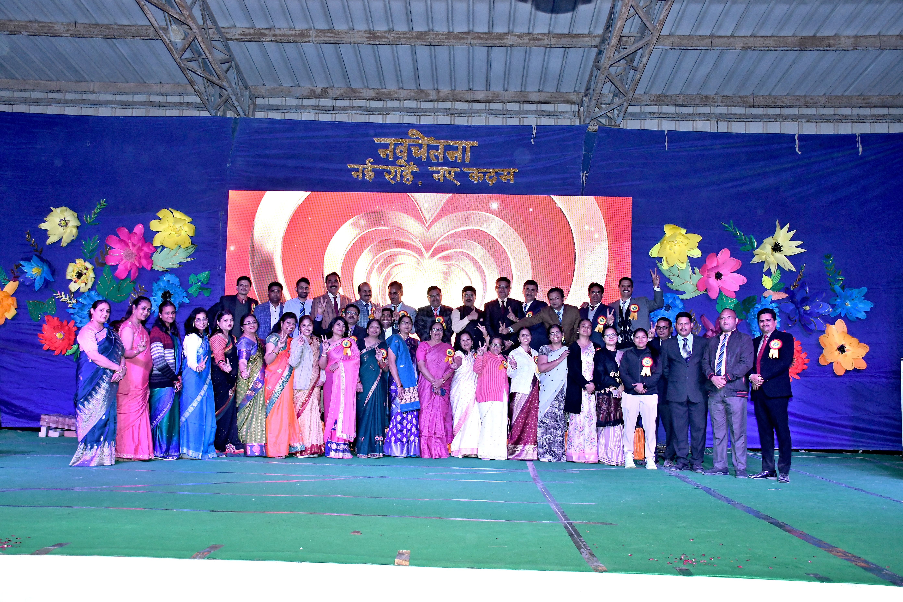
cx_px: 452
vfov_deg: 36.9
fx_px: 903
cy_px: 301
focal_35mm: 36
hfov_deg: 53.1
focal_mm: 24
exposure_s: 1/160
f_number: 6.3
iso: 2000
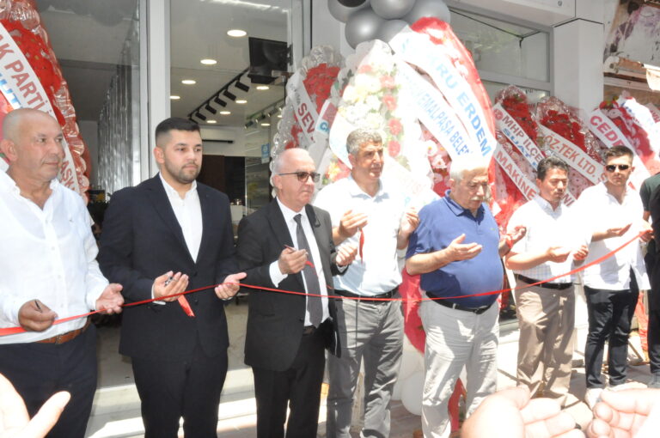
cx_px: 330
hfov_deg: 59.6
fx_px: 577
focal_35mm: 32
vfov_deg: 41.6
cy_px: 219
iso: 3200
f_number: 25
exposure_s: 1/200
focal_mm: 21
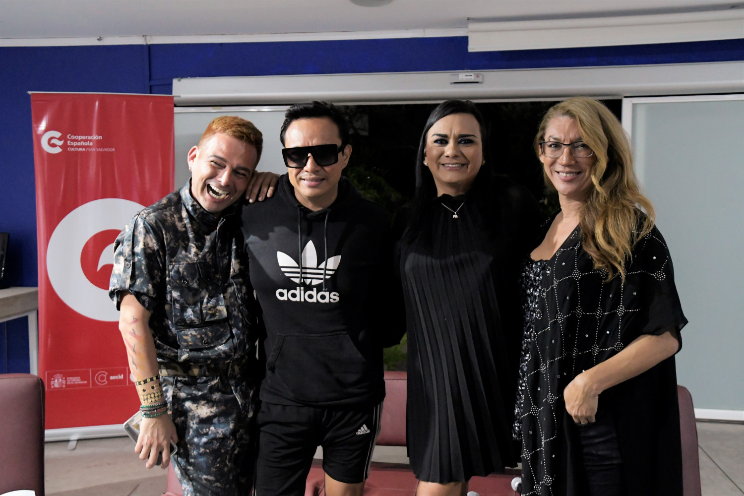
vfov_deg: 35.5
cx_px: 372
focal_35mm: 38
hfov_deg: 51.3
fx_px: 775
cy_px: 248
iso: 5000
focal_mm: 25
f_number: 4.5
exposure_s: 1/200
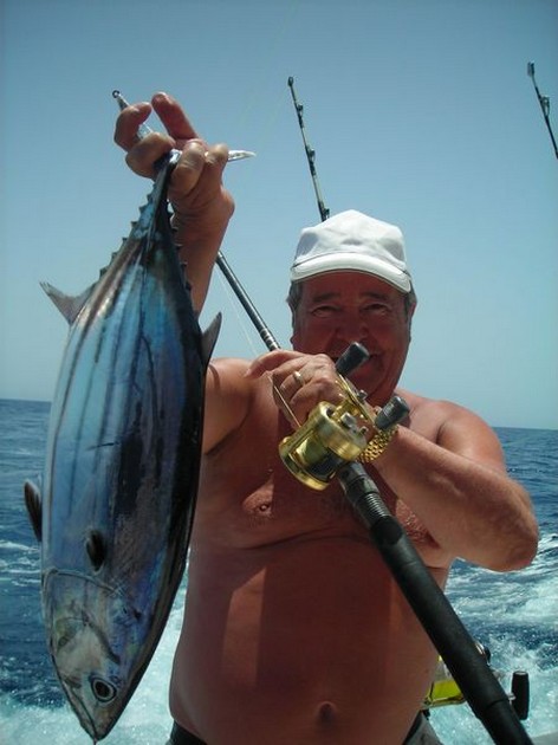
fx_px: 817
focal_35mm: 38
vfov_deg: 49.0
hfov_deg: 37.7
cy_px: 372
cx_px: 279
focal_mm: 6.3
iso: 50
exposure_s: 1/274
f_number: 6.4
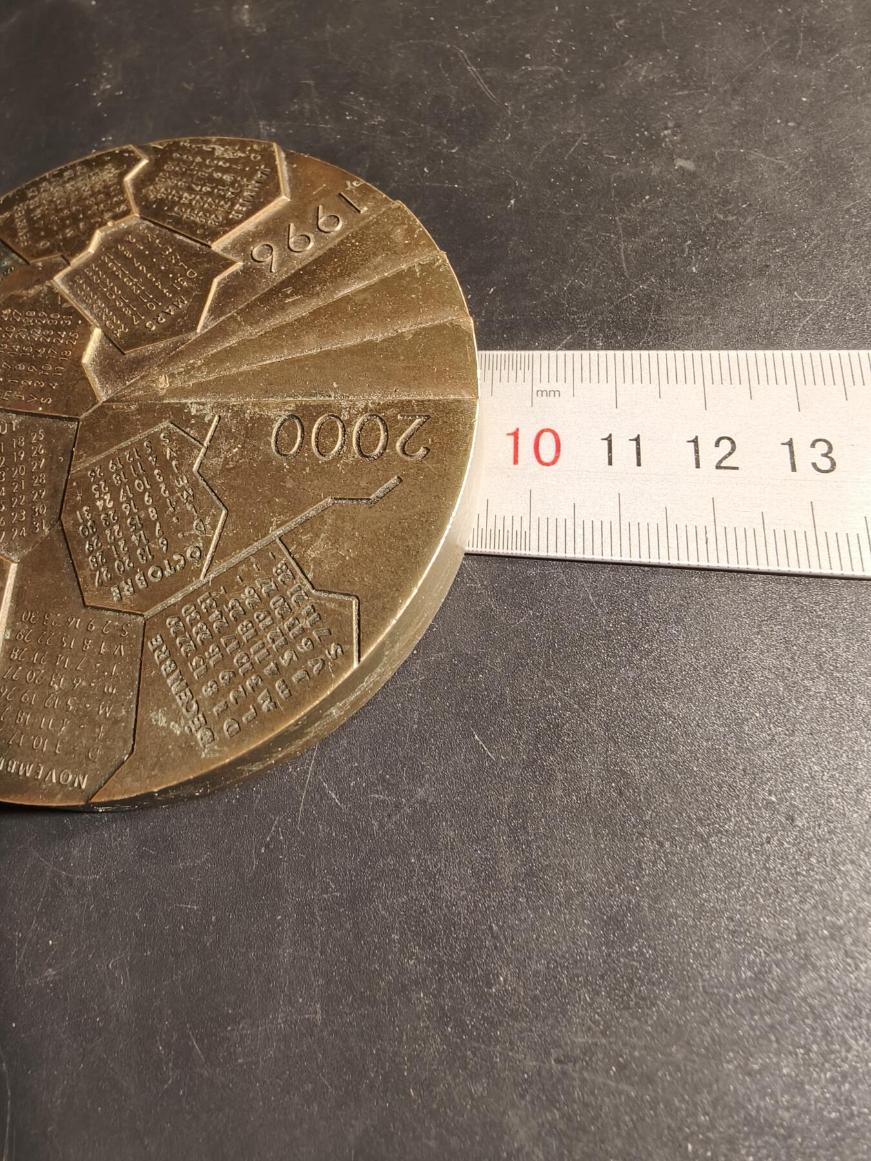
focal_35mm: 23
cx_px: 436
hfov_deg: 58.9
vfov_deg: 73.9
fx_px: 772
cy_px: 580
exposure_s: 1/54.4
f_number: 2
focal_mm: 2.32
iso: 160
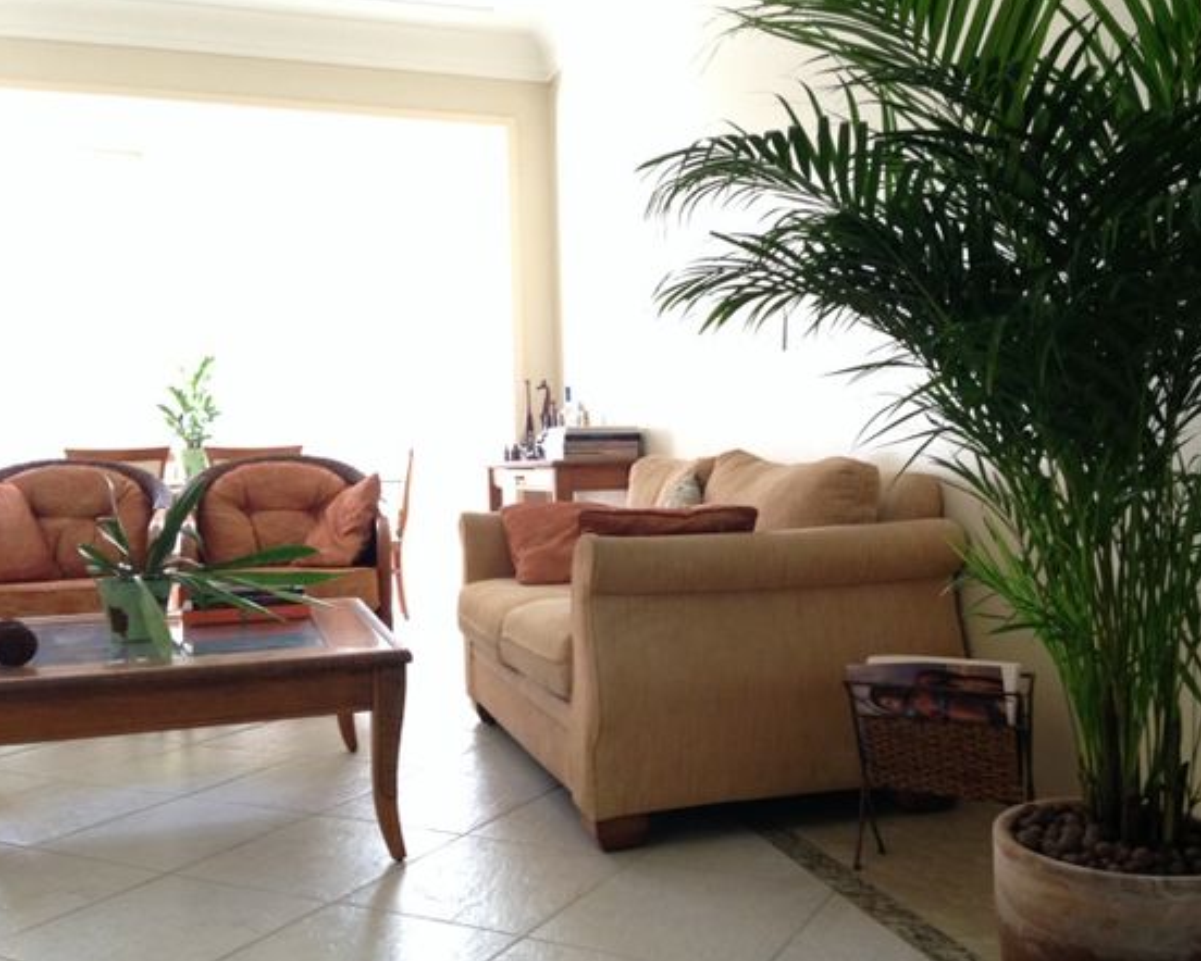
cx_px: 642
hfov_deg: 51.5
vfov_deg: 42.2
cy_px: 476
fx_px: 1245
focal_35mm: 35
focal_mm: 4.12
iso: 160
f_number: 2.4
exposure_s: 1/20
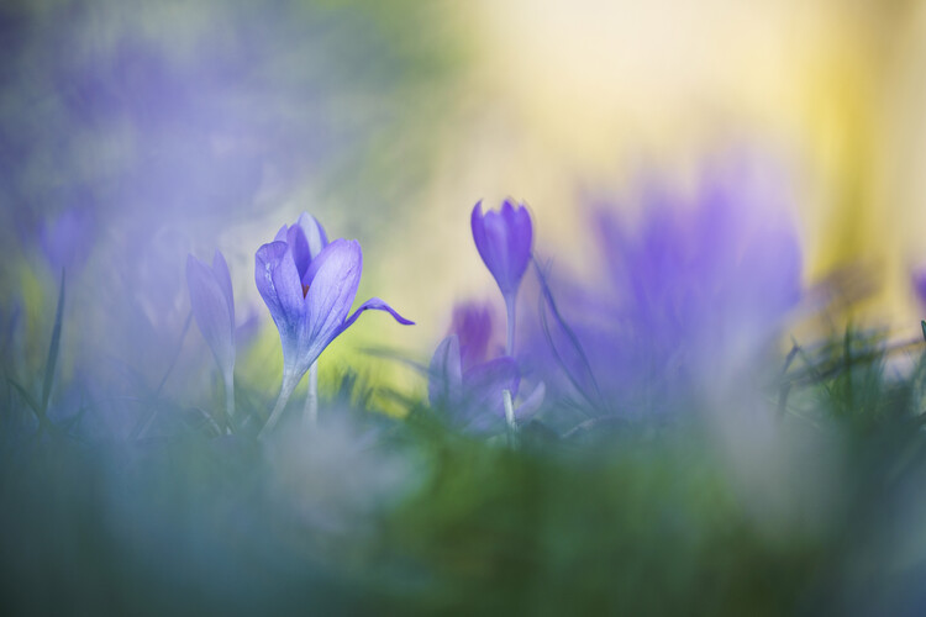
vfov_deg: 9.1
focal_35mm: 150
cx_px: 463
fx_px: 3858
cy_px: 308
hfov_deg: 13.7
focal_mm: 150
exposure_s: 1/500
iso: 250
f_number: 2.8
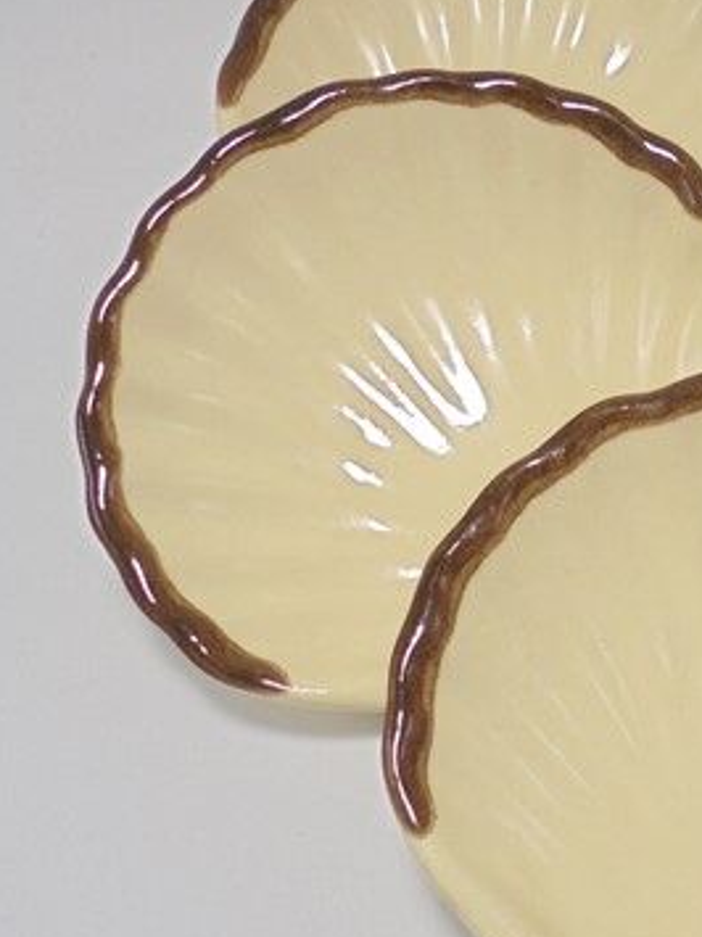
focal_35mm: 66
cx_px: 822
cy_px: 451
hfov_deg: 20.9
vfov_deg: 29.4
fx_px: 1786
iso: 100
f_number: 3.5
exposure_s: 1/100
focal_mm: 4.6
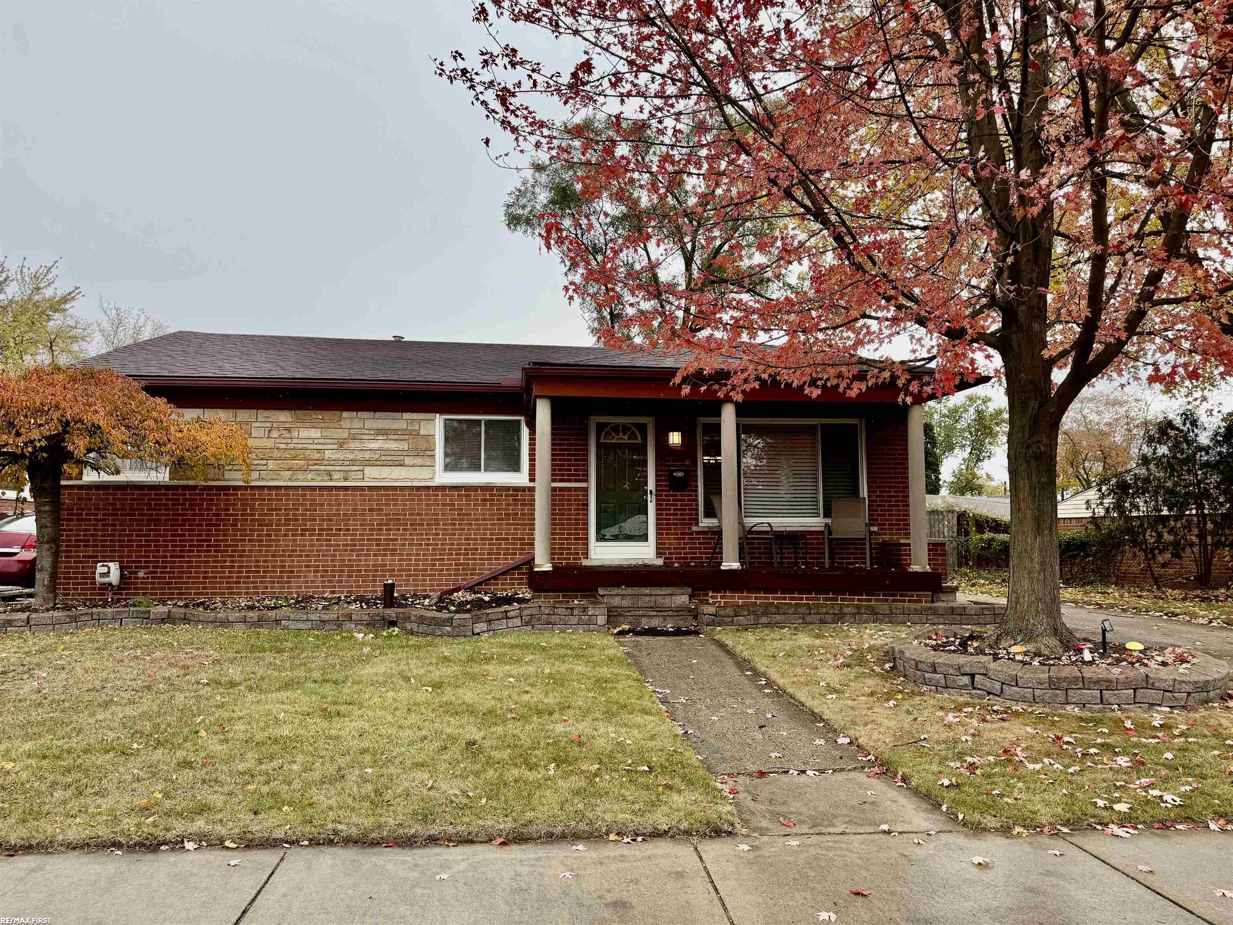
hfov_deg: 71.6
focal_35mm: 24
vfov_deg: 56.8
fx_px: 855
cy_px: 462
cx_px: 616
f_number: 1.78
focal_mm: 6.76
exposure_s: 1/1553
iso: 80
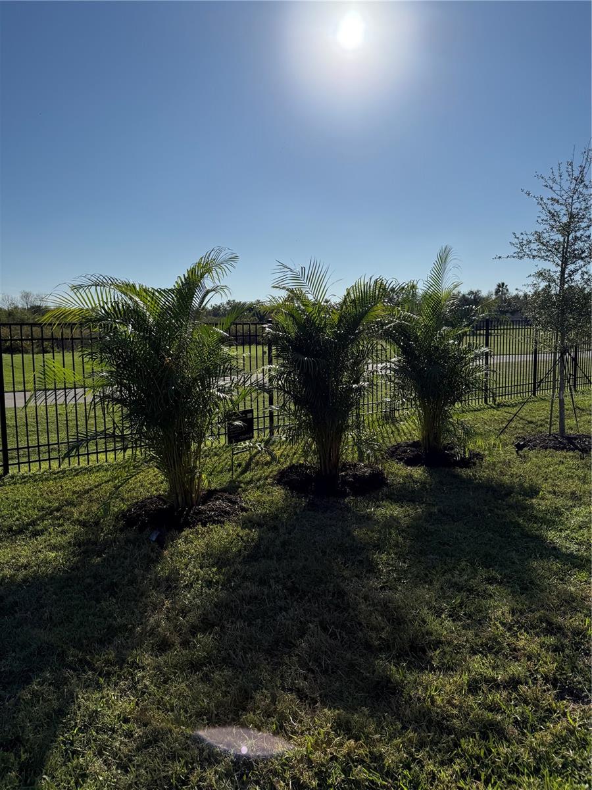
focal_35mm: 24
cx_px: 296
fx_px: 547
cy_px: 395
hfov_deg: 56.8
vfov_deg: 71.6
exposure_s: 1/11905
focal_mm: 6.76
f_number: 1.78
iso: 80
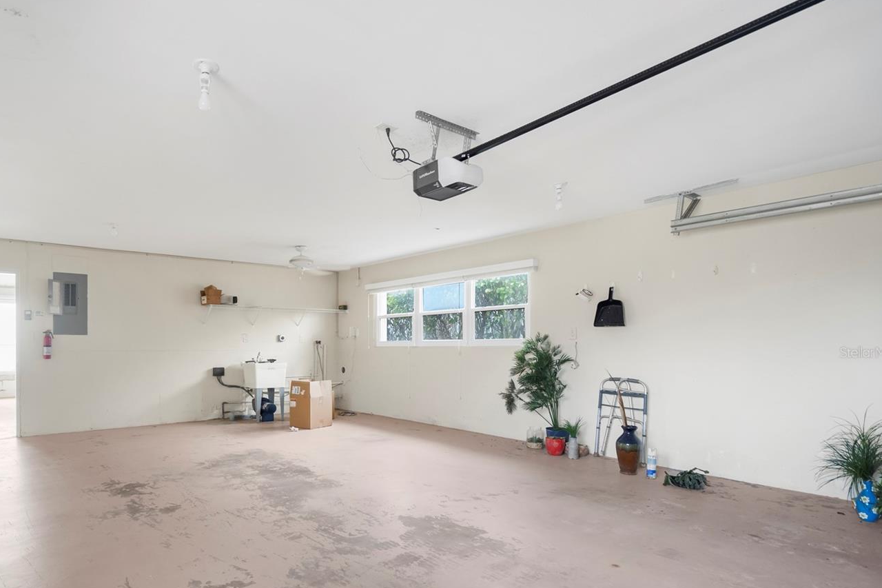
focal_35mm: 20
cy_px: 352
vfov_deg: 61.4
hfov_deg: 82.9
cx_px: 350
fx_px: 490
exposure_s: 1/10
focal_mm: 16
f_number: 4
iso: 2000
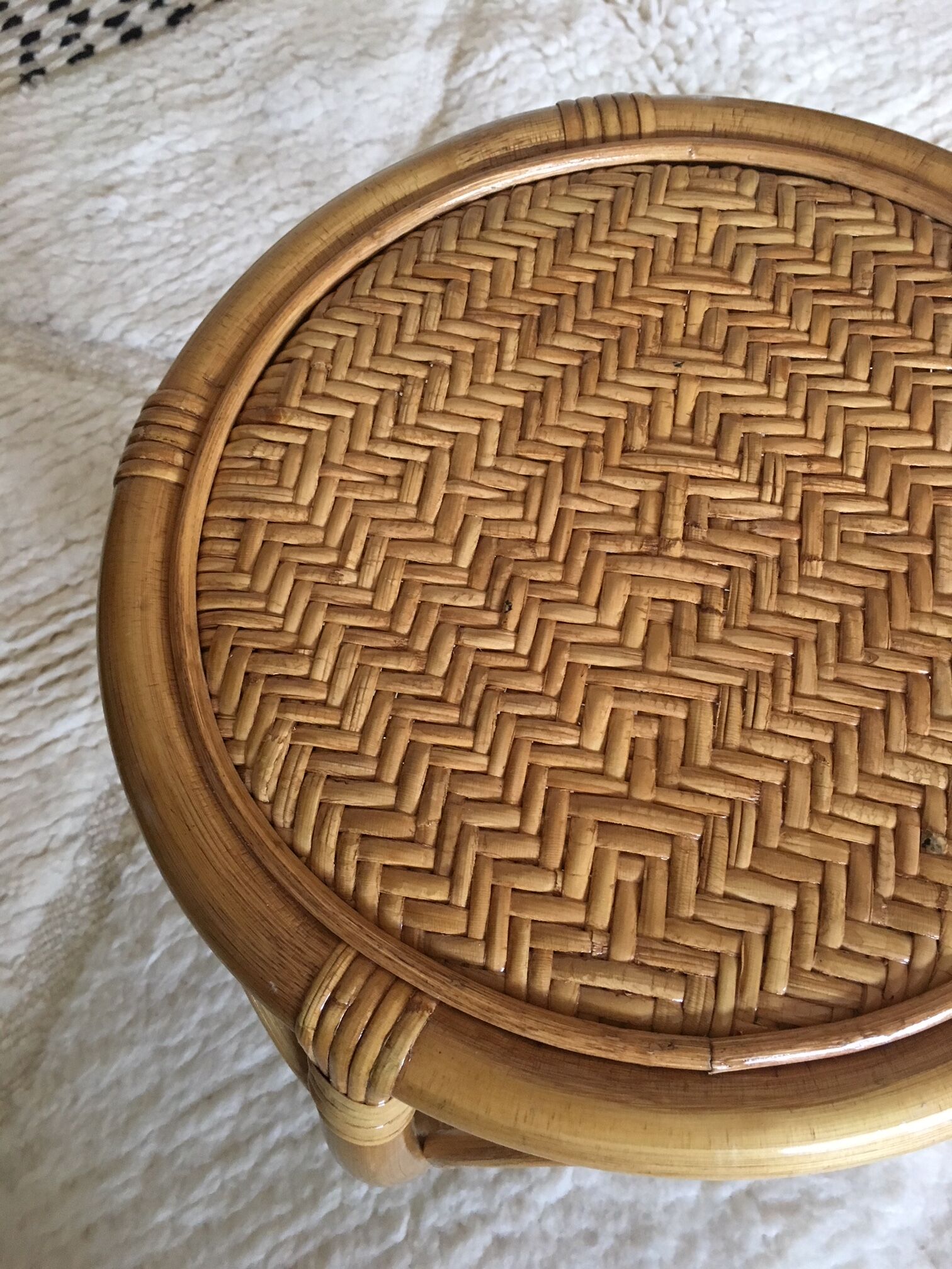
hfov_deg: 48.2
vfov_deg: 61.7
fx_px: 1063
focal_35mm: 29
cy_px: 634
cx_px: 476
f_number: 2.2
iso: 200
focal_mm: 4.15
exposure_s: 1/33
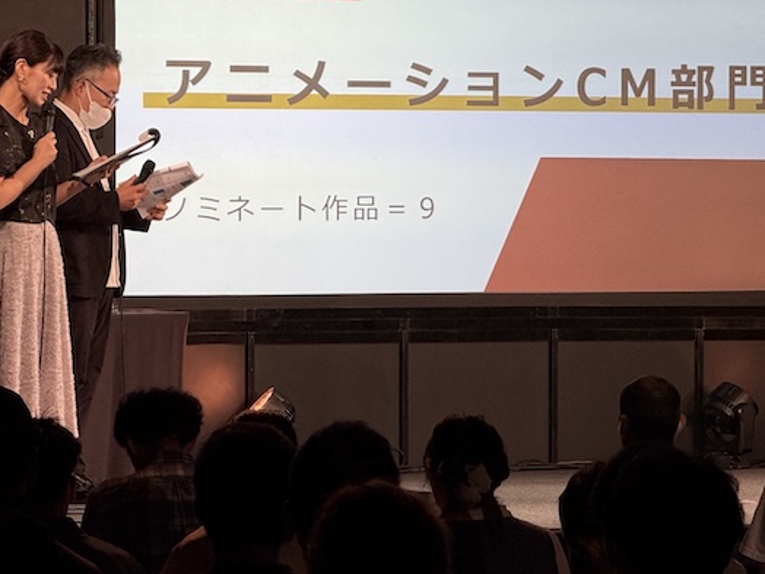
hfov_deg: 9.6
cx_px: 457
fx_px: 4553
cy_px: 248
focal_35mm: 206
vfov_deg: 7.2
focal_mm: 15.66
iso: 100
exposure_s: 1/87
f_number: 2.8
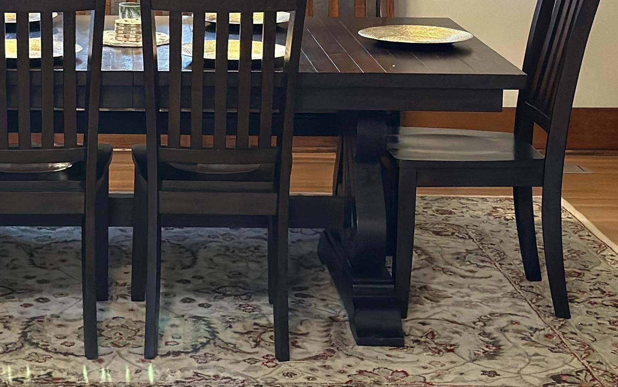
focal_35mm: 97
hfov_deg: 21.1
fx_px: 1634
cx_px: 107
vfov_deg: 13.3
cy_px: -5
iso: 640
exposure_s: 1/30
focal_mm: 6.86
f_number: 1.78
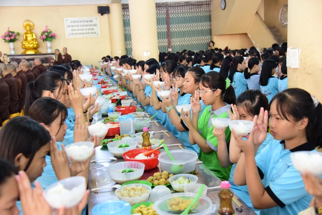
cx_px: 161
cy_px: 108
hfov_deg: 48.4
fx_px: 358
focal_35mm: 40
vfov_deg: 33.4
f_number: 4
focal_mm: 40
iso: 2000
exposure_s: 1/40
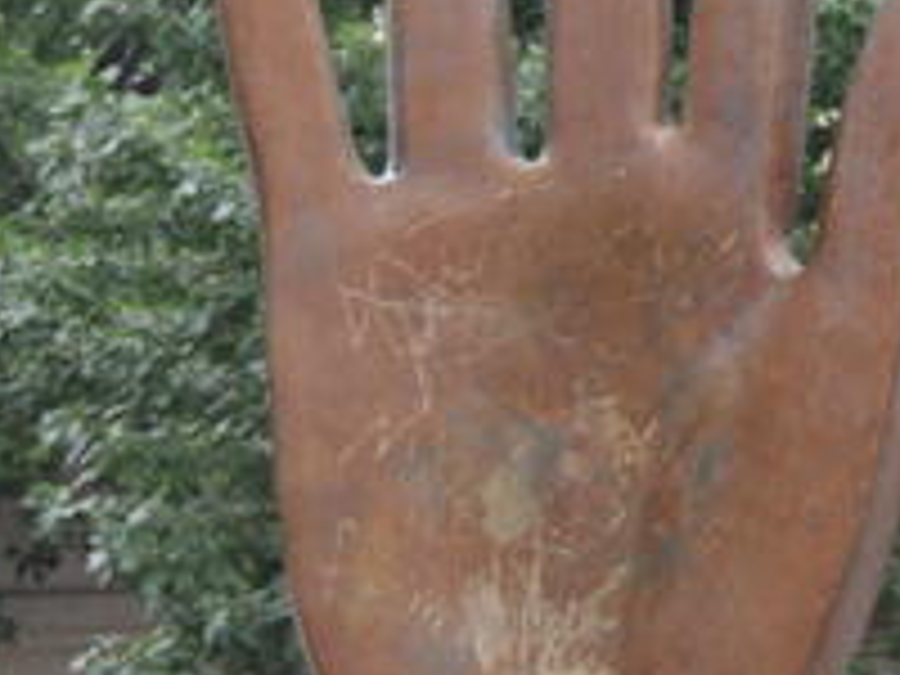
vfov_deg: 8.0
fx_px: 4810
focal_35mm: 185
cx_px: 1238
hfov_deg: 10.4
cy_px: 4
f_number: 5
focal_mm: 40
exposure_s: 1/30
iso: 560
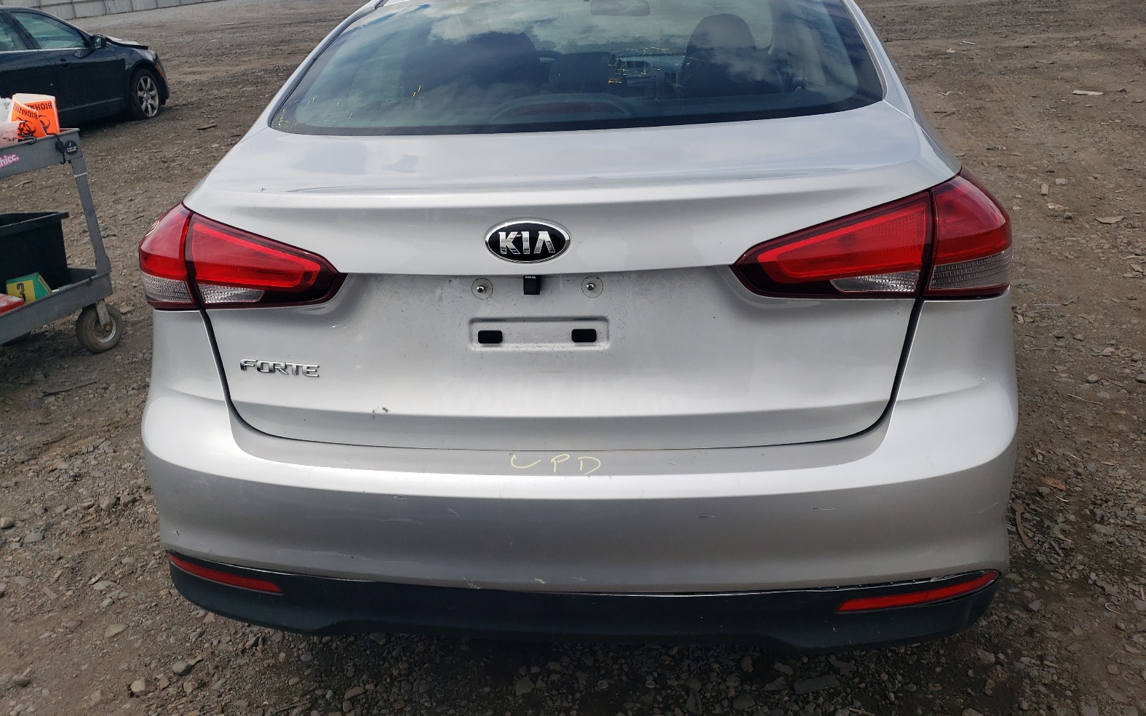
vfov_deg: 44.4
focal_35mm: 28
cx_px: 573
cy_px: 298
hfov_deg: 66.5
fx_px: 874
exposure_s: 1/3333
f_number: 1.5
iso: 50
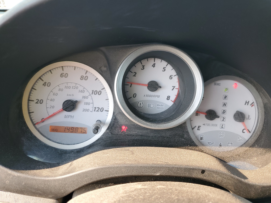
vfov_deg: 53.1
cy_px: 102
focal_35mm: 26
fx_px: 204
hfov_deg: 67.3
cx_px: 136
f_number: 1.5
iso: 50
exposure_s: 1/161
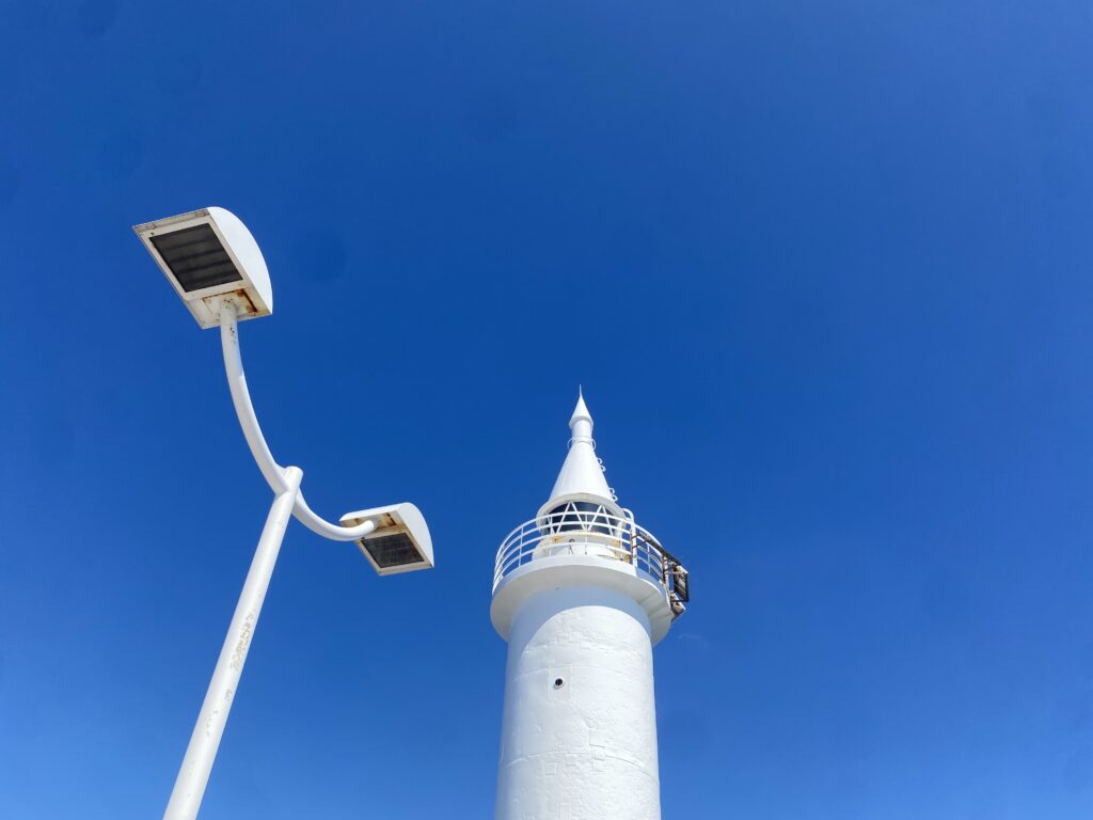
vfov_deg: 53.1
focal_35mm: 26
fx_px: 821
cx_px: 546
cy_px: 410
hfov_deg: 67.3
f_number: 1.8
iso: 32
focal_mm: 4.25
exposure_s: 1/3300
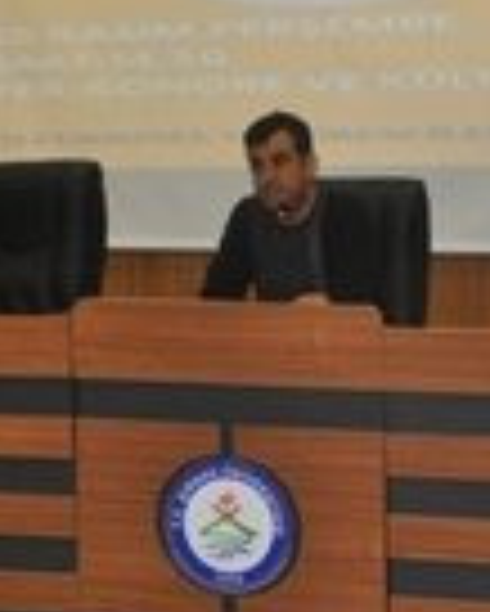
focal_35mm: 116
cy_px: 76
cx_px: 315
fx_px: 2100
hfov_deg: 13.3
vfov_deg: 16.4
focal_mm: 28
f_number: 4
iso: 800
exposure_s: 1/60
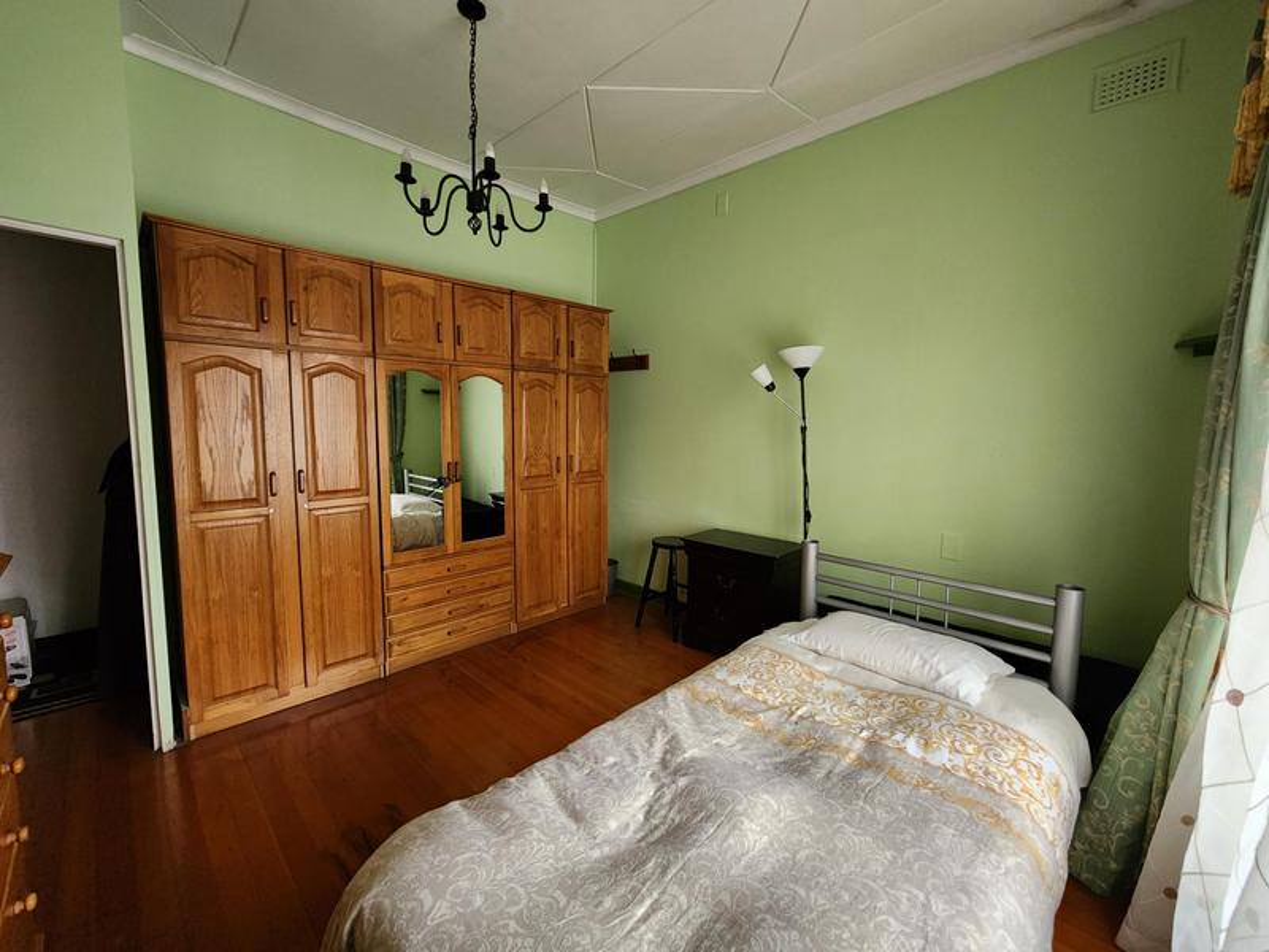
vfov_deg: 89.9
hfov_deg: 106.2
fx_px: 477
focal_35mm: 13
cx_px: 634
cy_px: 476
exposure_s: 1/50
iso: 400
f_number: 2.2
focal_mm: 2.2
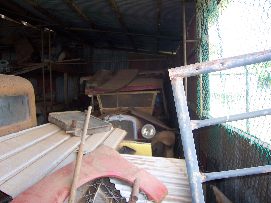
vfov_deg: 39.7
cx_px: 136
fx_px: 282
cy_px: 102
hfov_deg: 51.4
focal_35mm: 36
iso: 80
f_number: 2.8
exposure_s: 1/60
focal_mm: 6.2
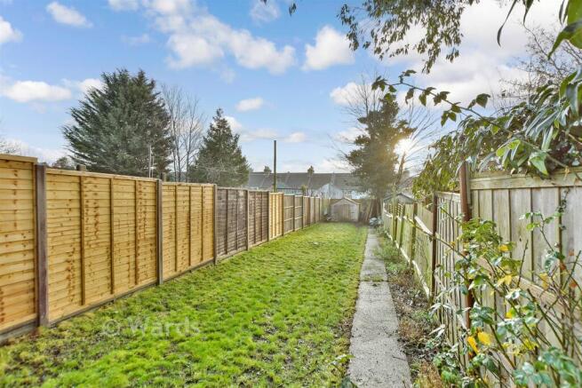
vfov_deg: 77.4
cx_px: 291
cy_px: 194
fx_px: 243
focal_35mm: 15
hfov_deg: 100.4
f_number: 6.3
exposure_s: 1/160
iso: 500
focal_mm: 10
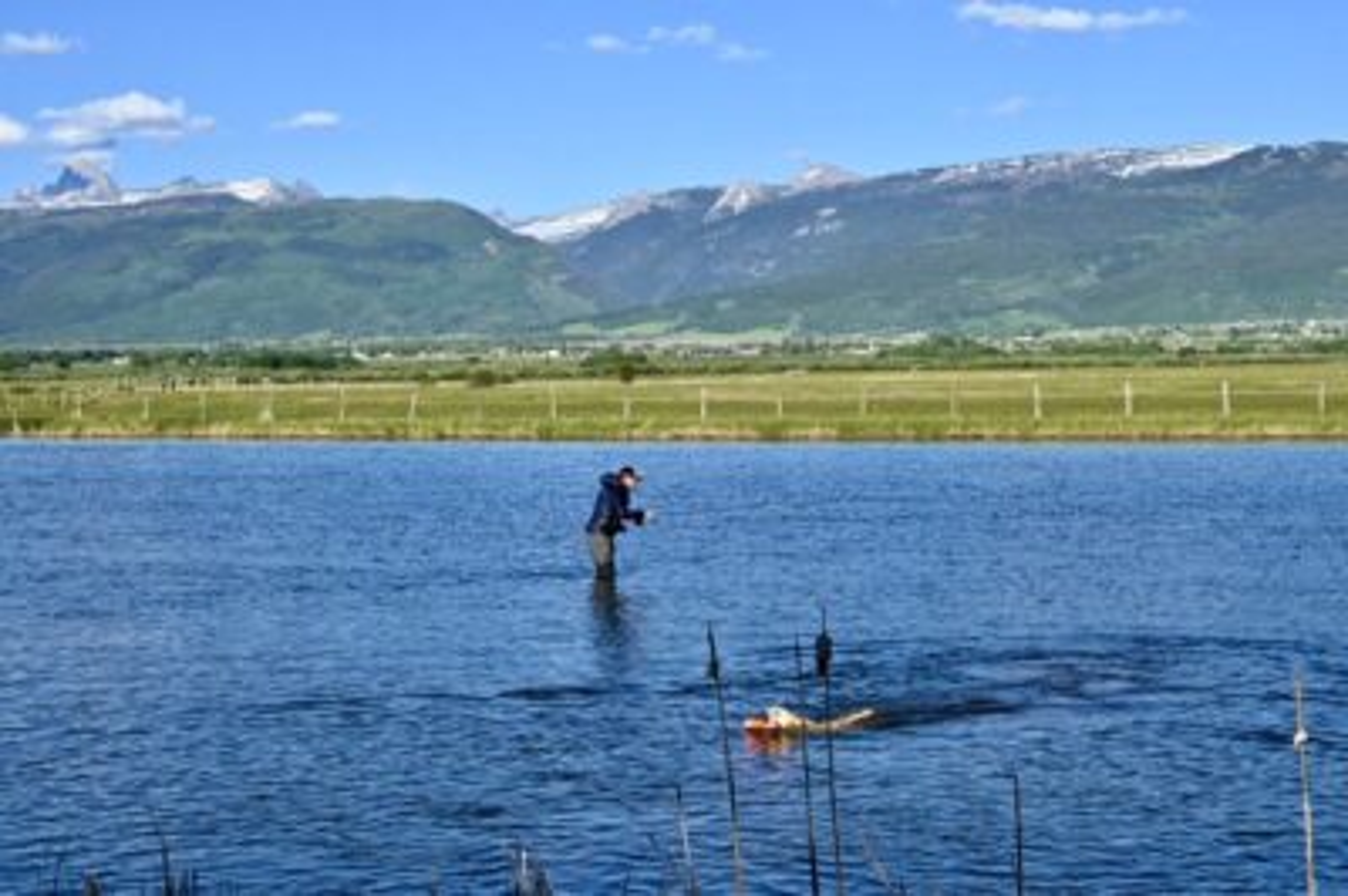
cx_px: 674
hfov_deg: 27.0
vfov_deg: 18.2
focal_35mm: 75
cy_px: 448
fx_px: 2806
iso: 640
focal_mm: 50
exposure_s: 1/640
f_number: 13
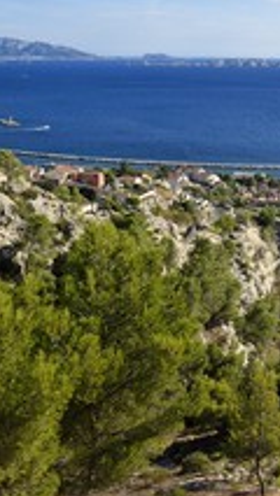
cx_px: 264
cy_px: 193
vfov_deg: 34.7
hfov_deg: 19.6
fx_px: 791
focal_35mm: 60
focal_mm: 29
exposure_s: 1/400
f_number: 10
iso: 200
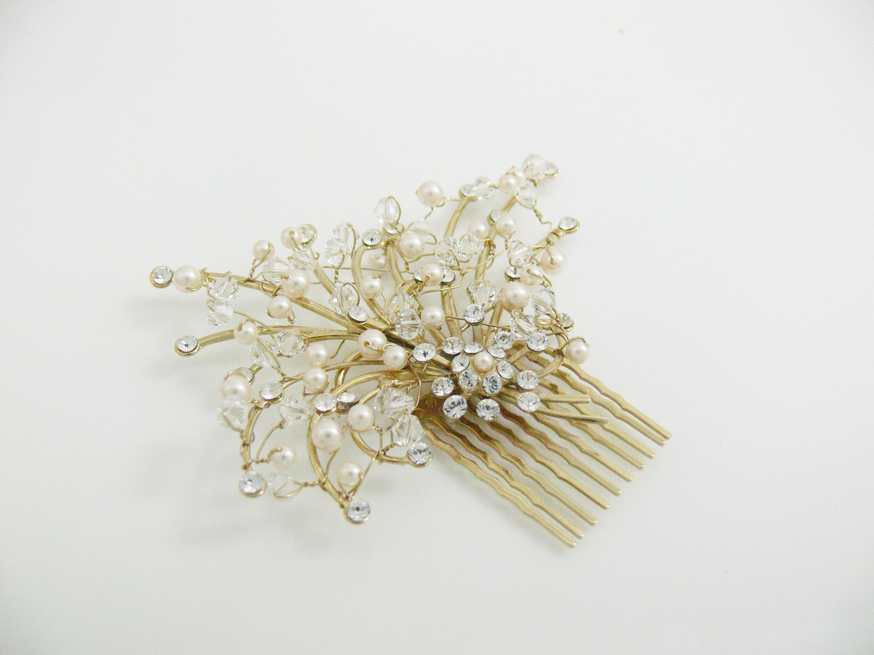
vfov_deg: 40.7
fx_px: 884
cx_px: 437
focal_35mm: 35
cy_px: 328
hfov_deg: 52.6
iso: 200
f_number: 2.8
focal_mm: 7.4
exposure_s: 1/30
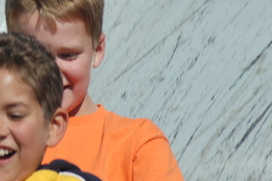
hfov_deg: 1.6
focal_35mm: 1264
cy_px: 105
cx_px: 20
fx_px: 9544
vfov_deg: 1.1
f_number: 13
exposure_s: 1/400
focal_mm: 300
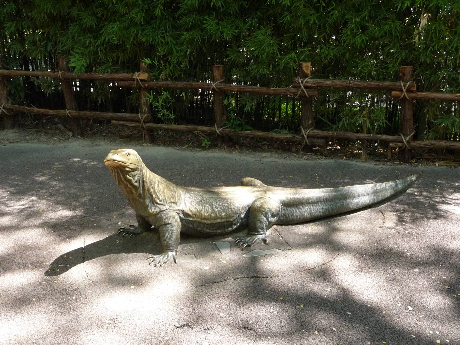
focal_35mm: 42
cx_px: 239
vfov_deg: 34.3
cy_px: 176
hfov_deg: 44.8
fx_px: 558
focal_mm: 6.7
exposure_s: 1/200
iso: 400
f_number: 3.9
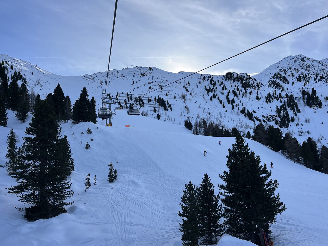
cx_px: 164
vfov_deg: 53.1
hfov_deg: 67.3
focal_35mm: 26
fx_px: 246
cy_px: 123
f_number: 1.6
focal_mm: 5.1
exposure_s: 1/4149
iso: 50
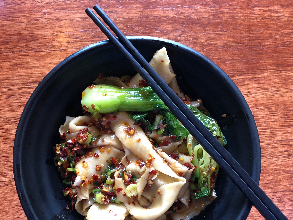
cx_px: 141
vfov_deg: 38.3
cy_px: 142
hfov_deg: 50.1
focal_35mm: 37
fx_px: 313
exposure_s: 1/15
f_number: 1.8
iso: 64
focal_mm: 4
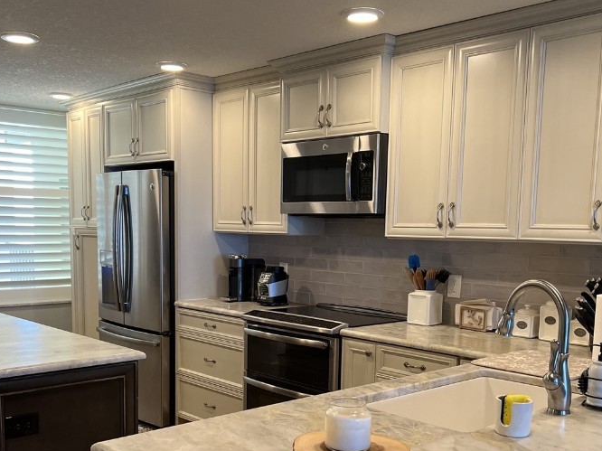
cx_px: 276
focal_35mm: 40
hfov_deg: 46.8
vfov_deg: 35.4
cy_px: 317
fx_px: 695
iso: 100
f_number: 1.5
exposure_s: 1/120
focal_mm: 5.7
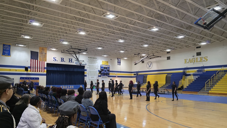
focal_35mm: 26
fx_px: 156
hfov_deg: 71.9
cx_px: 112
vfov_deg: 44.2
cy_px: 74
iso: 640
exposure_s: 1/120
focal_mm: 6.3
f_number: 1.7
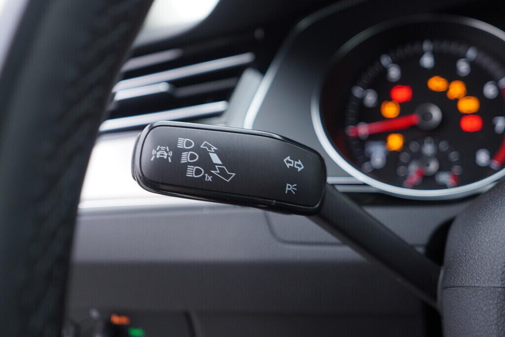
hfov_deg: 53.1
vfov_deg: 36.9
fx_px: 505
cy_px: 168
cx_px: 252
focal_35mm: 36
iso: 160
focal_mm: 24
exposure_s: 1/40
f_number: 2.8
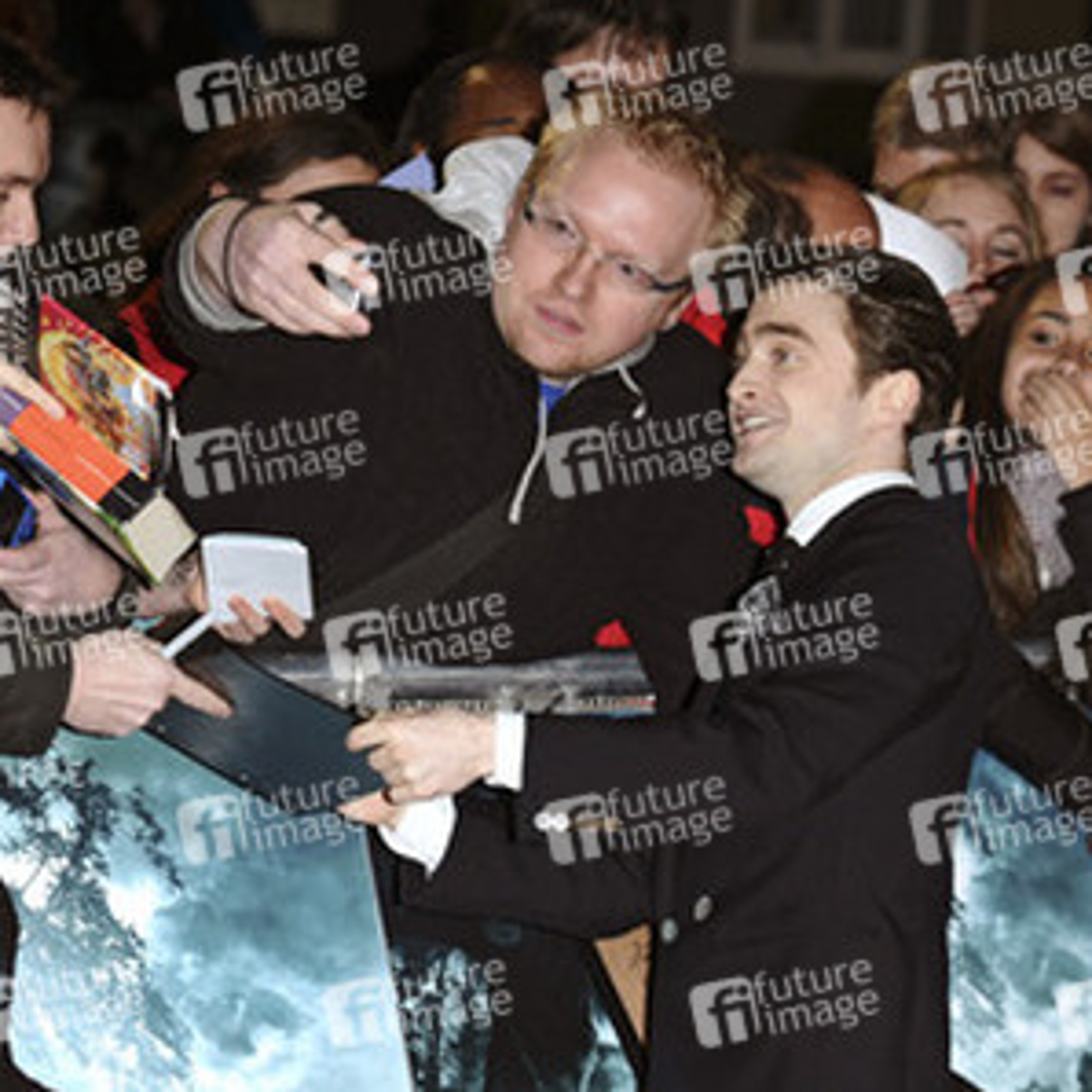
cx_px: 319
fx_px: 5496
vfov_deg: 11.3
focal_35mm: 154
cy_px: 546
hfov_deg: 11.3
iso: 320
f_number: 4.5
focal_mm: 80
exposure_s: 1/200
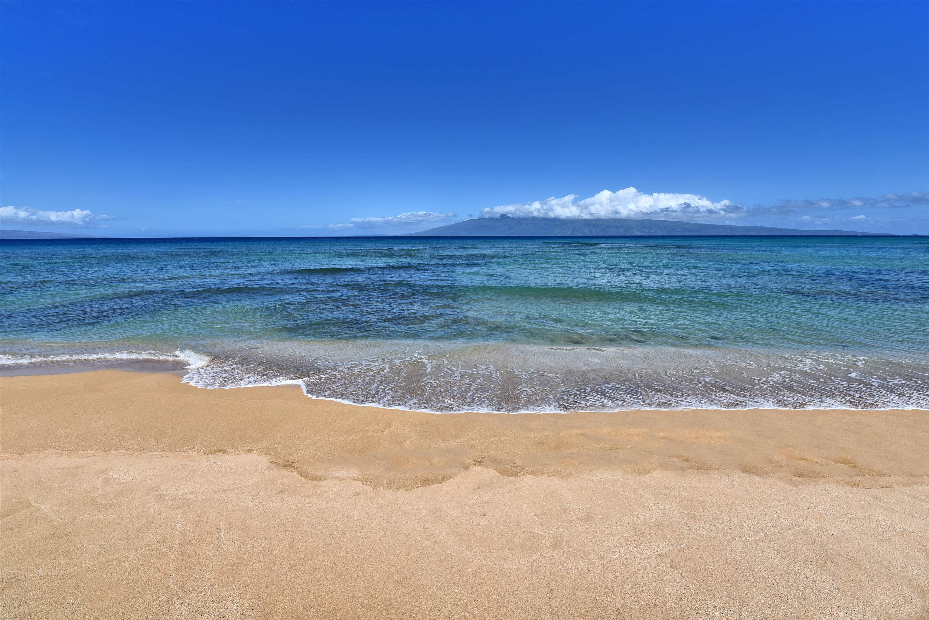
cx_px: 464
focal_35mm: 15
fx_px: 387
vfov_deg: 77.4
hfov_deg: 100.4
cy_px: 310
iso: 100
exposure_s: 1/200
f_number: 16
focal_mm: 15
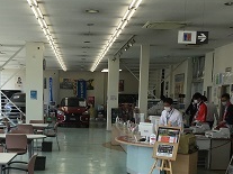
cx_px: 86
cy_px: 159
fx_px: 444
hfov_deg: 29.3
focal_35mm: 66
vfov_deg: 21.7
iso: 25
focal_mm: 3.3
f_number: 2.4
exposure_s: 1/351
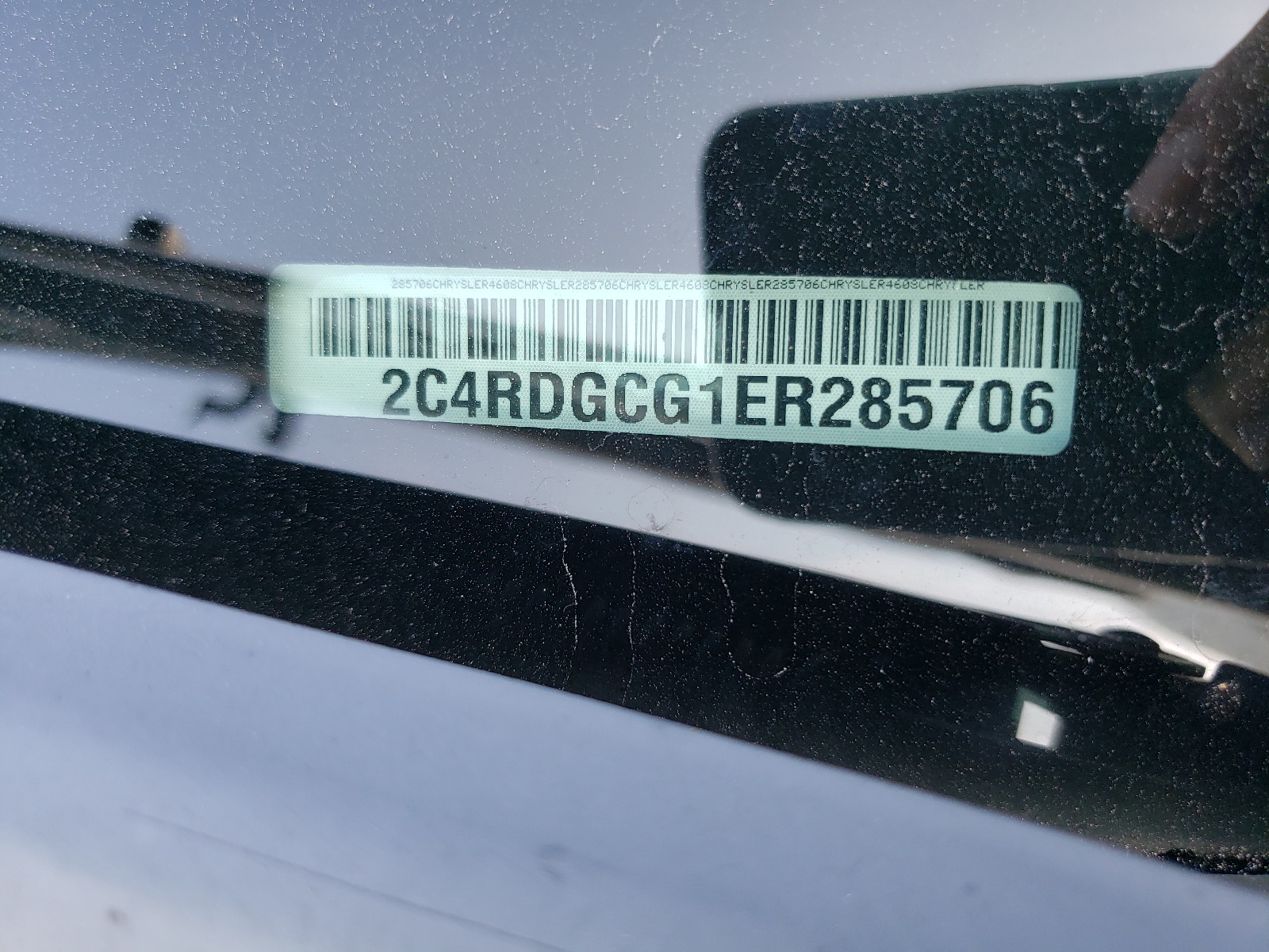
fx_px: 953
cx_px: 634
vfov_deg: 53.1
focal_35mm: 26
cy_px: 476
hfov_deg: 67.3
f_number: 1.5
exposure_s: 1/189
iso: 50
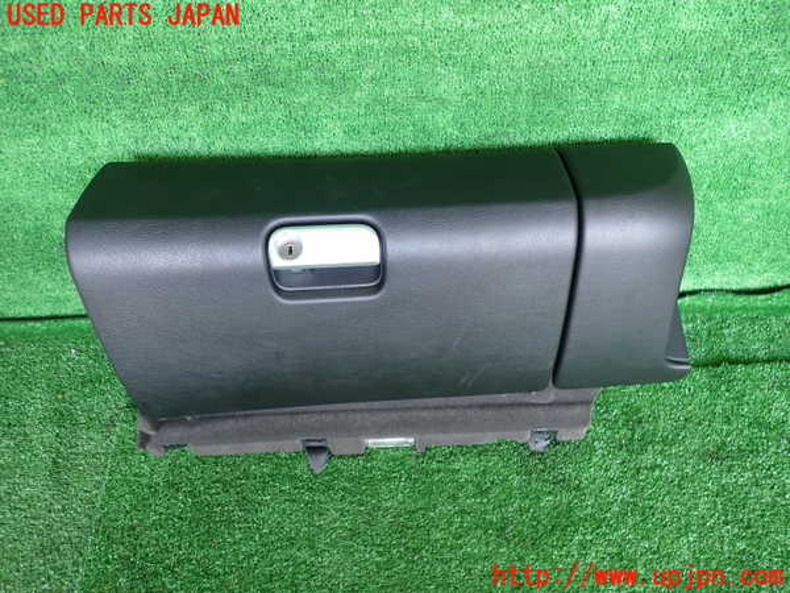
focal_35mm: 25
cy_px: 296
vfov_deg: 54.9
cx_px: 395
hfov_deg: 69.4
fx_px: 571
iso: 200
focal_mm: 4.5
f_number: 2
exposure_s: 1/40
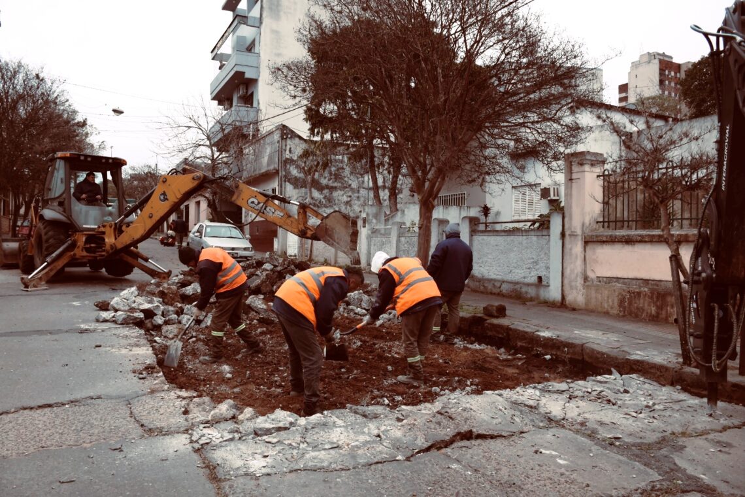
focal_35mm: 27
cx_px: 372
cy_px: 248
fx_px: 559
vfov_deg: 47.9
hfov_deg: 67.4
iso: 220
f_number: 5.6
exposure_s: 1/100
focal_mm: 18
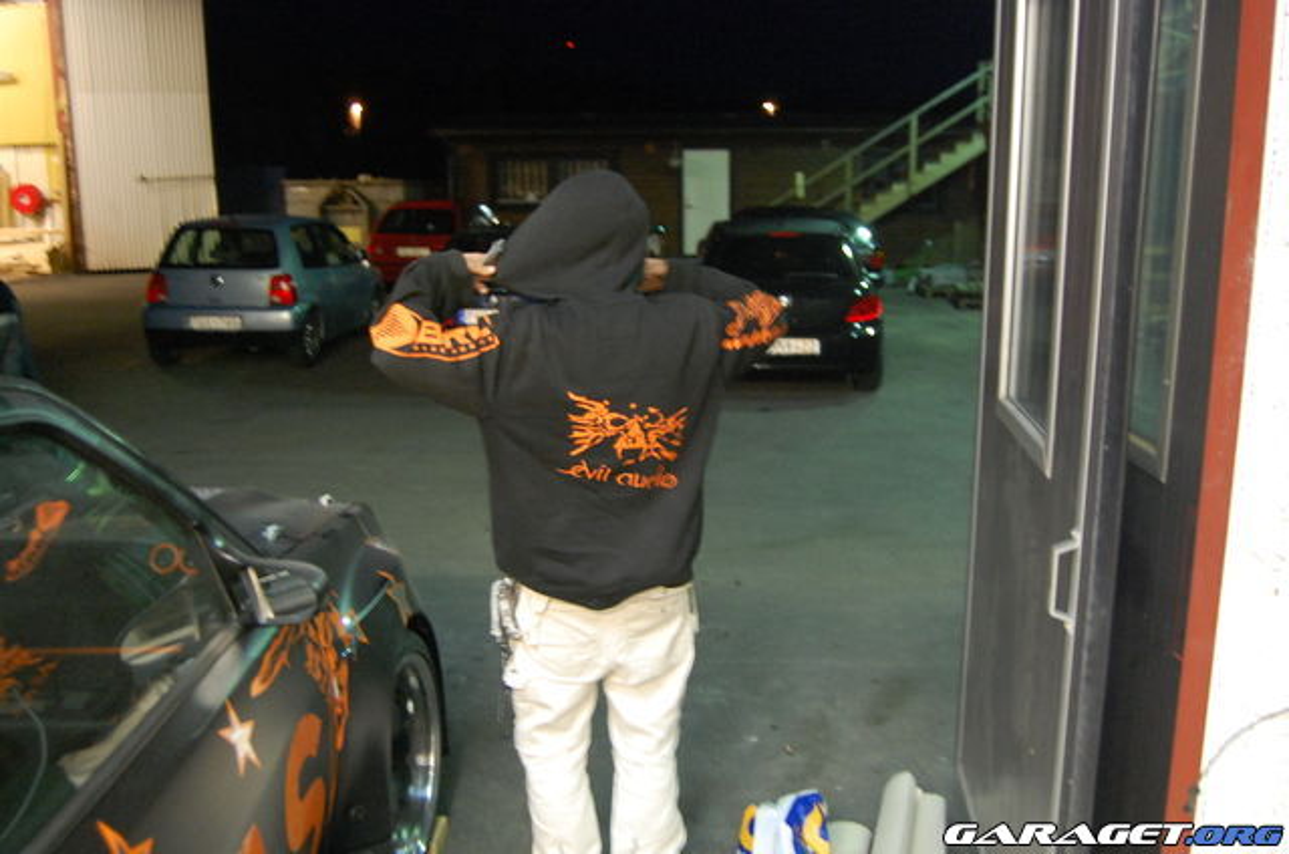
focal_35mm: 33
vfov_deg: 39.8
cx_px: 644
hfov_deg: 57.3
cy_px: 427
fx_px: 1179
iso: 1600
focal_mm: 22
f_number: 3.8
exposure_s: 1/4
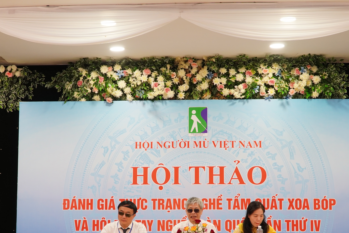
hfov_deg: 29.2
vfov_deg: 19.6
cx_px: 147
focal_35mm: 69
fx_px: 669
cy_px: 162
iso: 640
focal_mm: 32
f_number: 4.5
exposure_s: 1/40
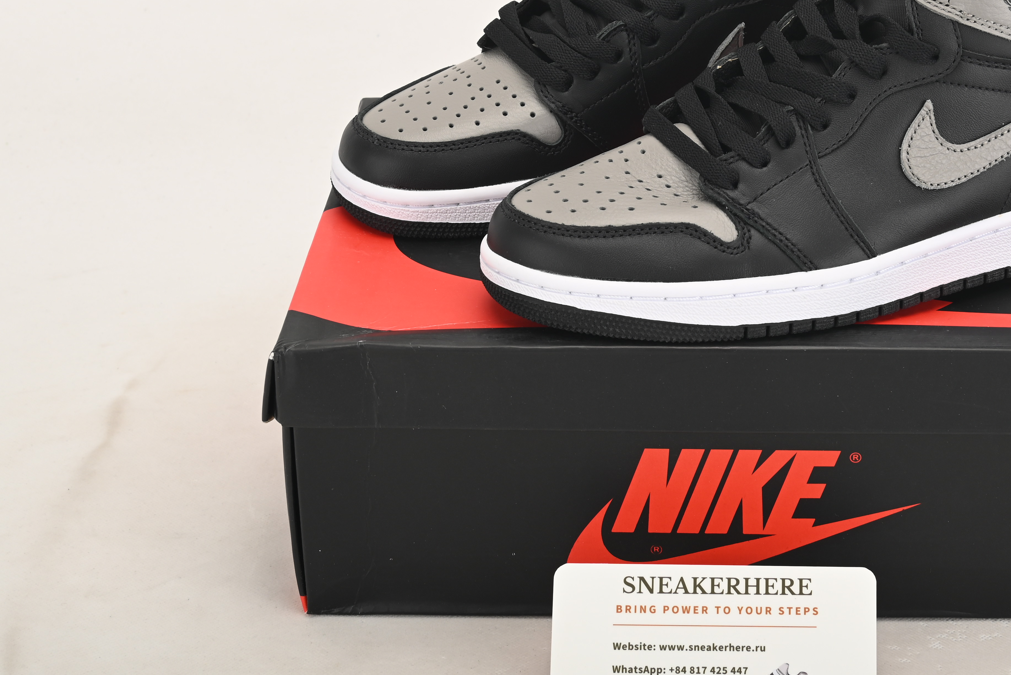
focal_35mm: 77
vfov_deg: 17.7
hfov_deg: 26.0
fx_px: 2163
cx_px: 745
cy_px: 230
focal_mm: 47
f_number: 11
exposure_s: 1/200
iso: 100
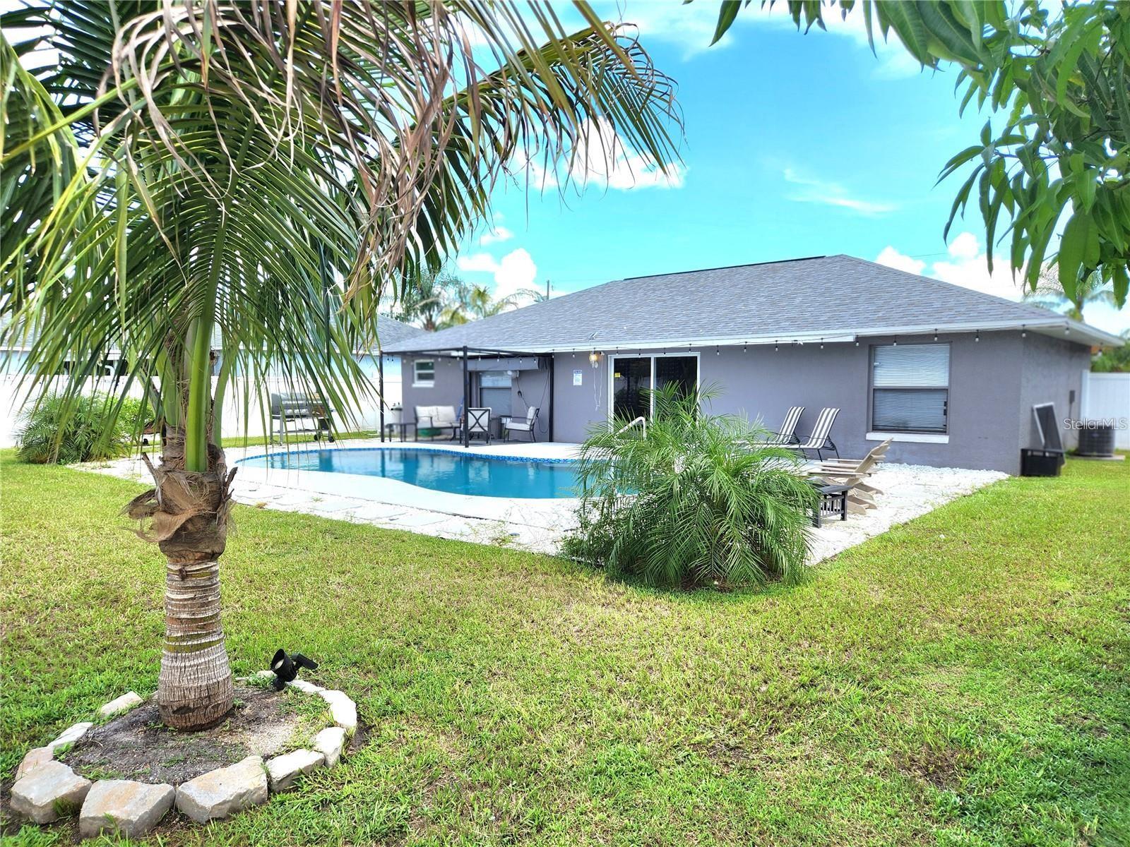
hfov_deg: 73.9
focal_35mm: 23
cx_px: 565
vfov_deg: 58.9
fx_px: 751
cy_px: 424
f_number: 1.8
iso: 20
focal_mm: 5.4
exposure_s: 1/714
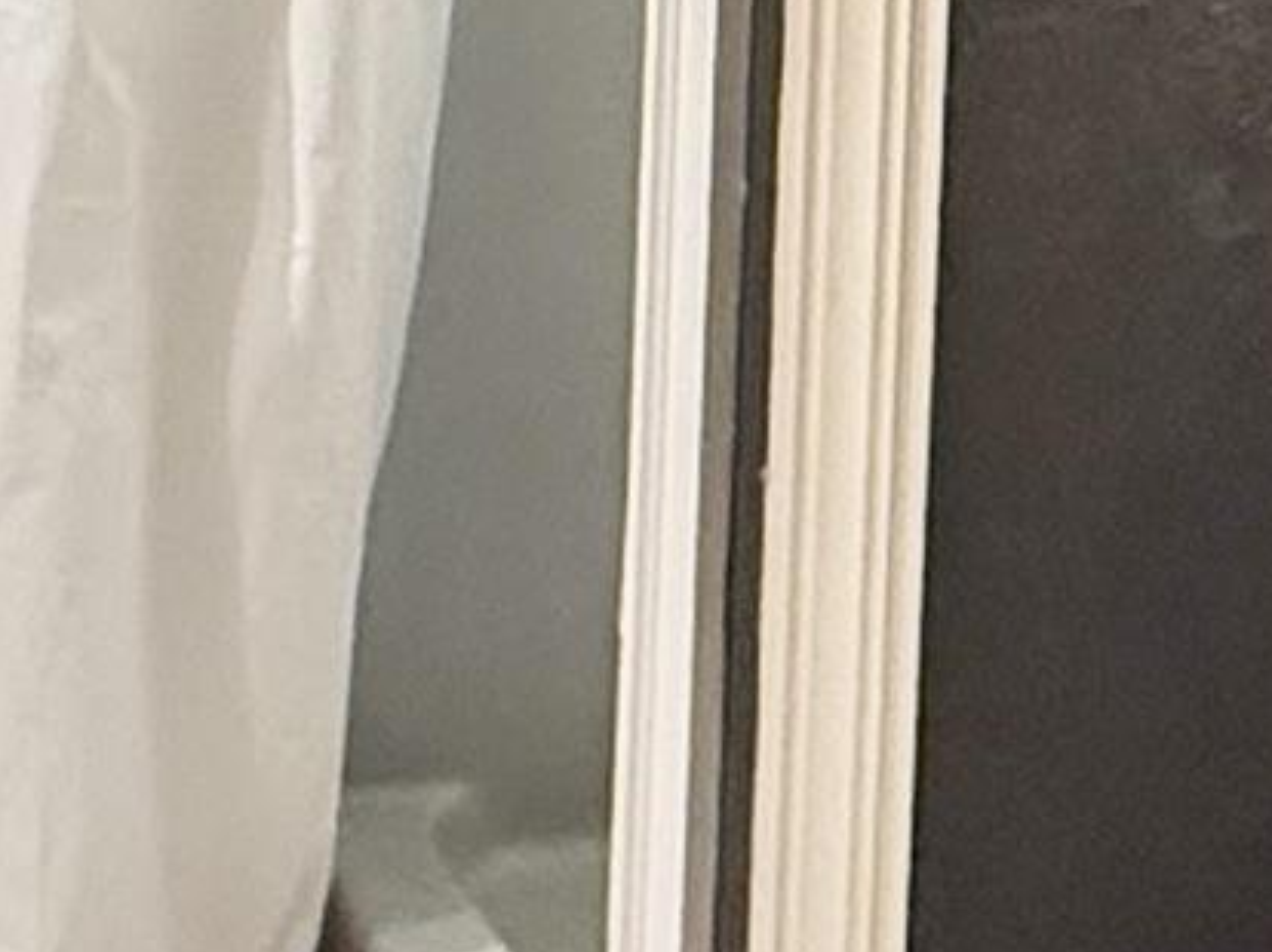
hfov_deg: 18.9
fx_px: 3819
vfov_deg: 13.8
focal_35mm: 104
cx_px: 624
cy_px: -166
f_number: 2.2
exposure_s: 1/60
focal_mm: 2.22
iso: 800
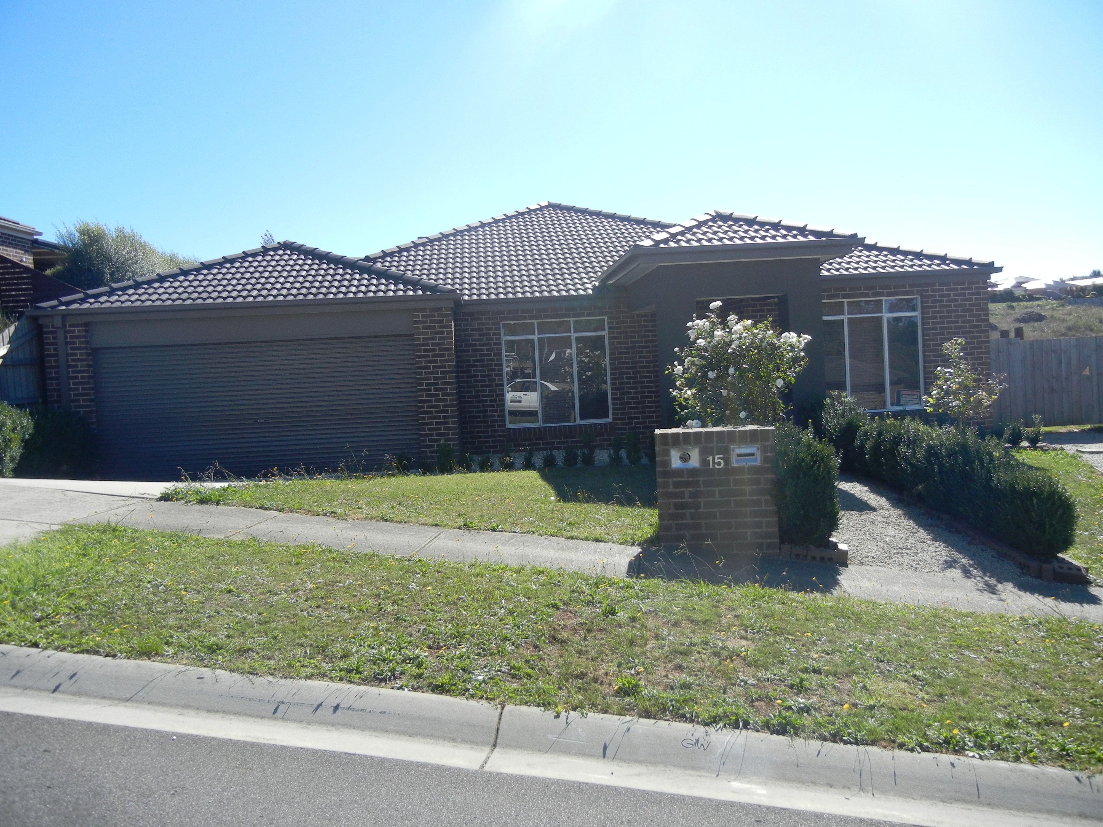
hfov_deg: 60.0
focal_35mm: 30
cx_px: 552
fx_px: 956
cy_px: 414
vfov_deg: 46.8
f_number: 3.5
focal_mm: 5.4
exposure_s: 1/832
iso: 160
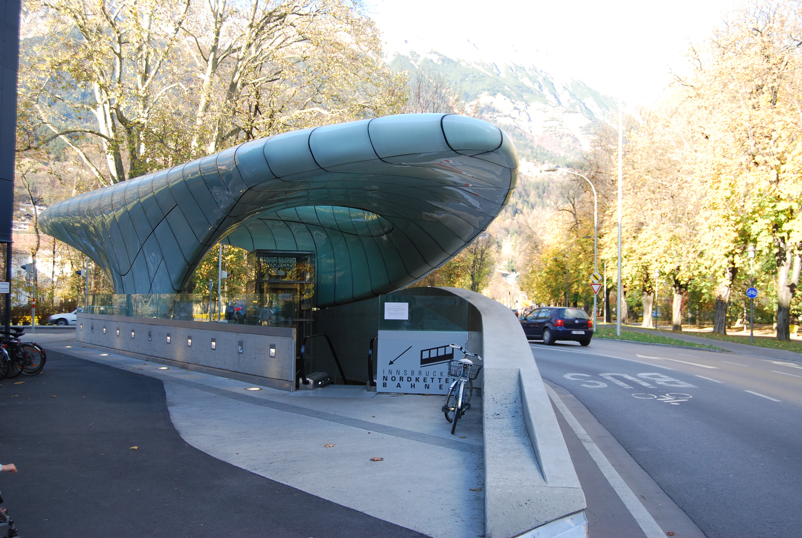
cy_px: 269
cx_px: 401
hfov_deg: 53.0
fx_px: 804
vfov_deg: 37.0
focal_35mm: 36
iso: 200
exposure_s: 1/100
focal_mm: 24
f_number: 5
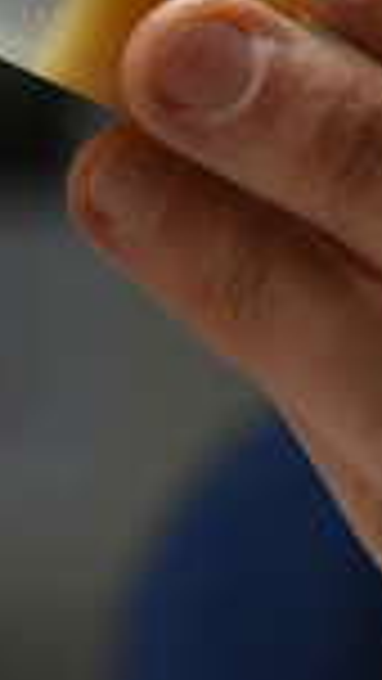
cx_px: -58
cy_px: 146
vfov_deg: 6.3
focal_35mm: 341
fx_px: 6137
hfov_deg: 3.6
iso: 1600
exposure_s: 1/500
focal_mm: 70
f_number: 5.6
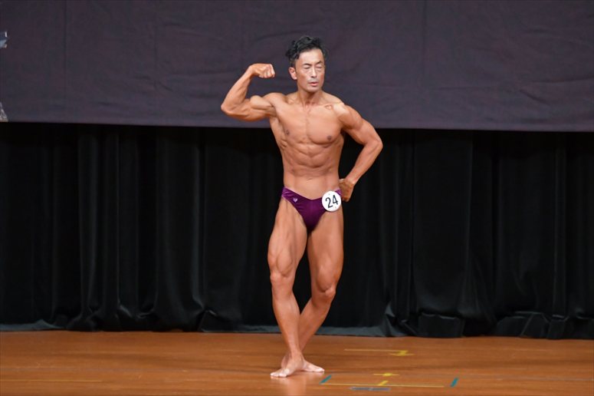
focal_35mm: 300
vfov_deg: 4.6
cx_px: 297
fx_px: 4948
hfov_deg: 6.9
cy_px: 198
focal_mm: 200
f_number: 5.6
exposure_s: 1/400
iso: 5000
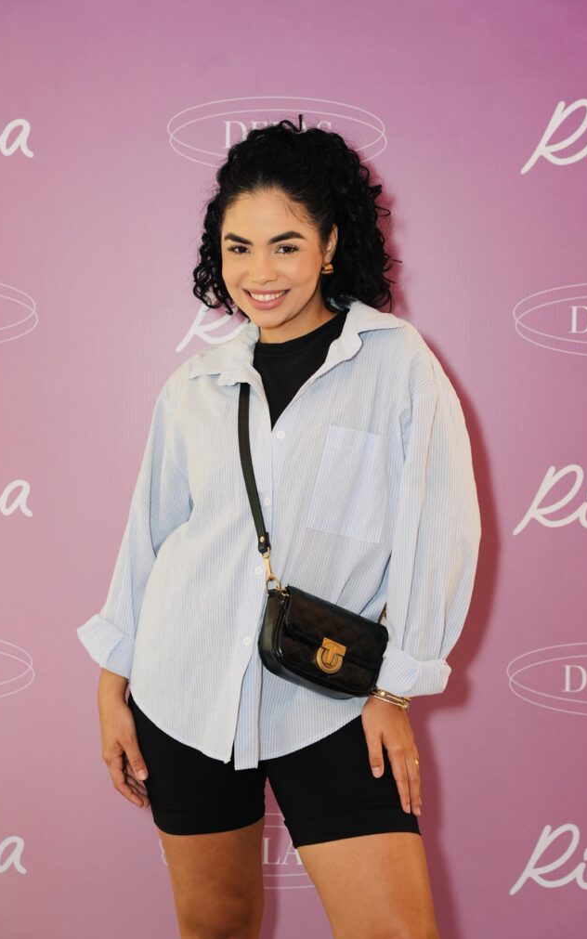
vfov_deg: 31.6
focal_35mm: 65
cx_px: 290
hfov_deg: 20.0
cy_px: 468
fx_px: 1662
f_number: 5
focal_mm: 62.9
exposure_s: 1/250
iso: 1600
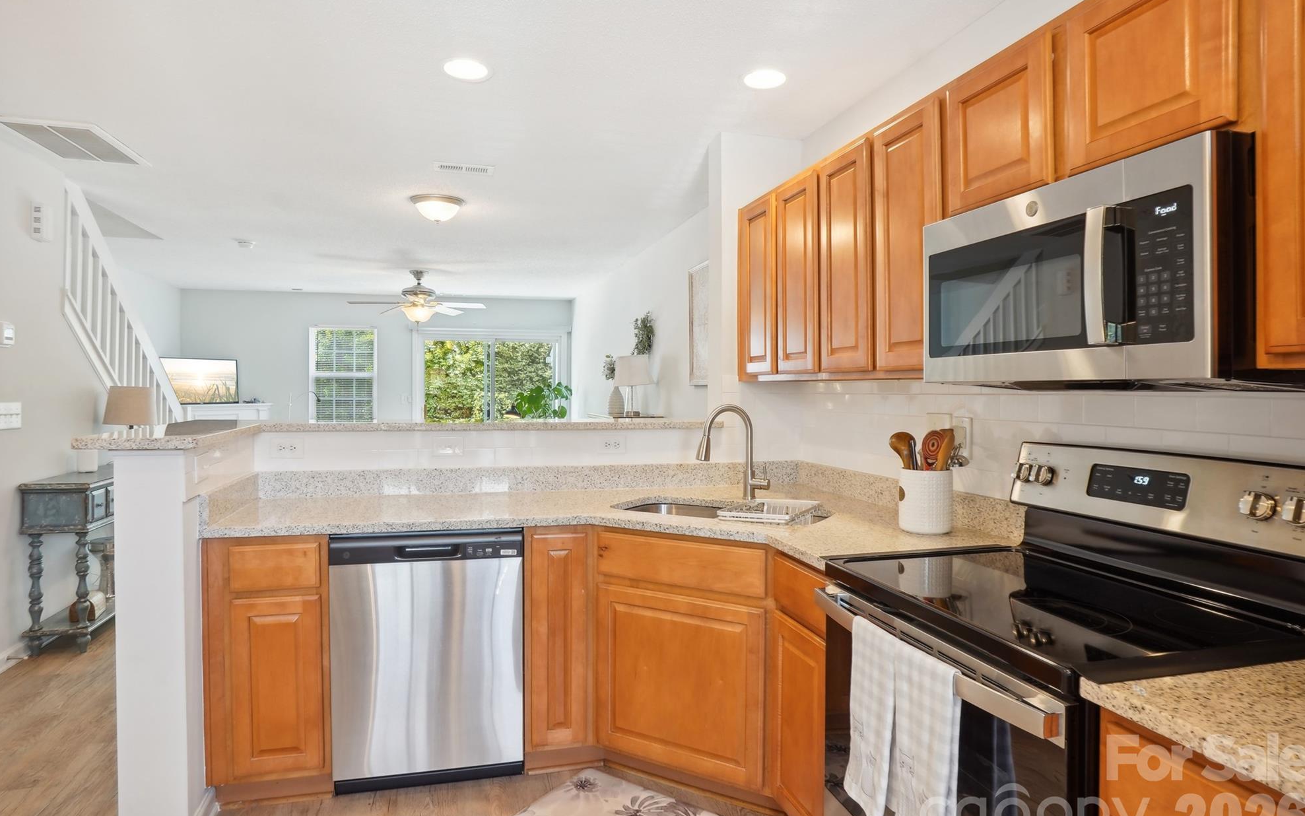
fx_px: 676
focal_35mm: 19
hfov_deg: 88.0
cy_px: 414
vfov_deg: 62.2
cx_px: 641
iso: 400
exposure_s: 1/15
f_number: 8
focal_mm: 18
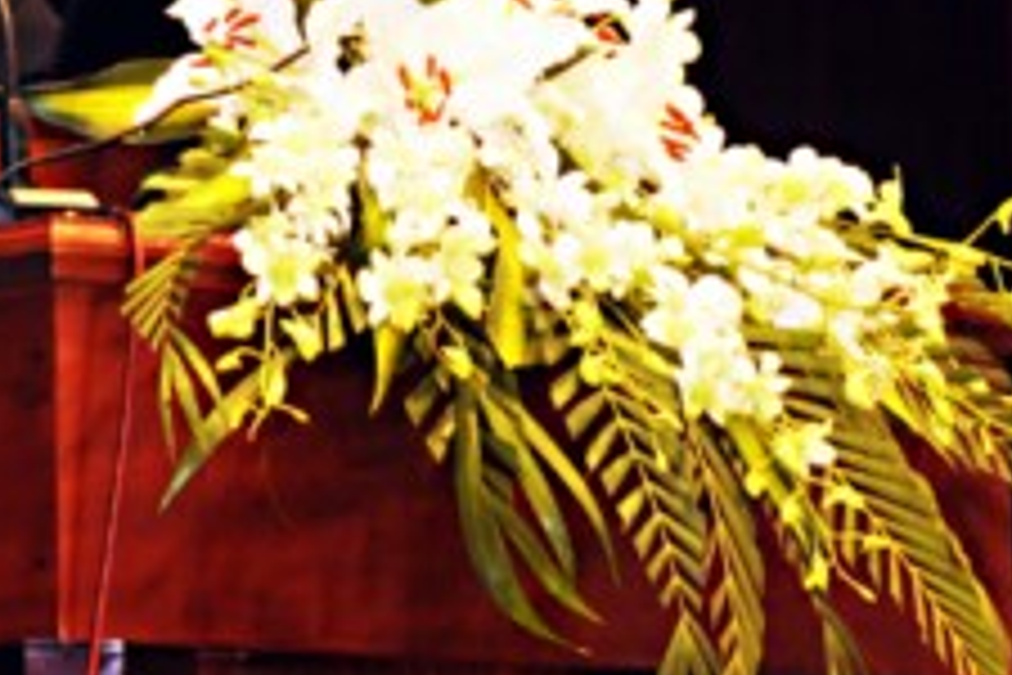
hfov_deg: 4.6
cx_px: -279
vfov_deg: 3.1
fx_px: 12577
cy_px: 34
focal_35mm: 447
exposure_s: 1/20
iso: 800
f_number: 10
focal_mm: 105
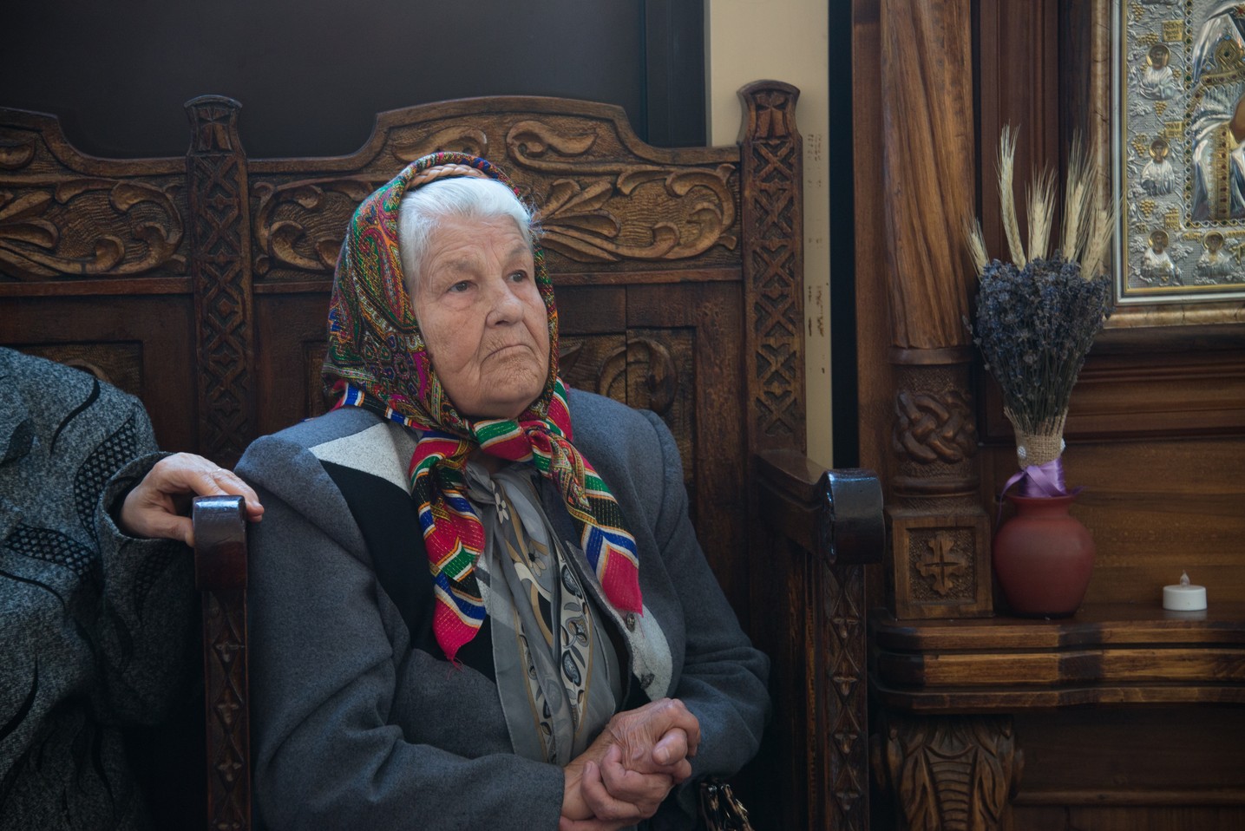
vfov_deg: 10.2
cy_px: 416
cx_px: 622
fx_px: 4670
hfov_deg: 15.2
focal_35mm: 135
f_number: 5.6
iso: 640
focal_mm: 135
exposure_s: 1/40
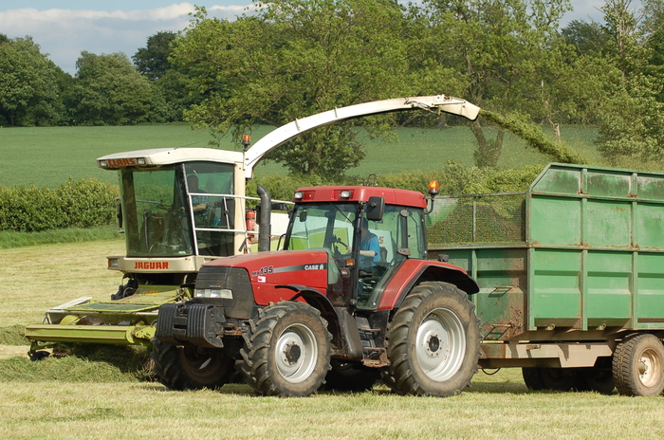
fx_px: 1933
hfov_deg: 19.5
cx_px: 332
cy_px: 220
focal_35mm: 105
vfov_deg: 13.0
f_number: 6.3
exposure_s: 1/640
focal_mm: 70
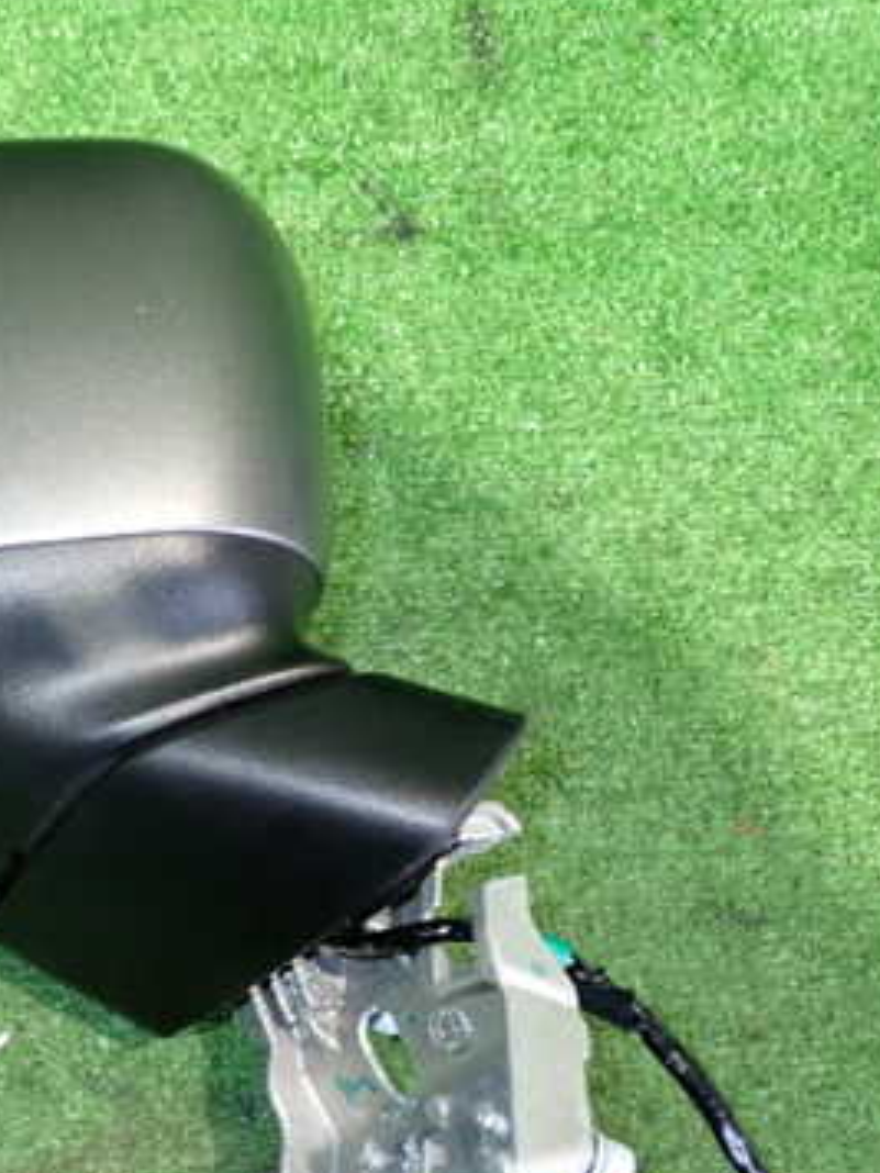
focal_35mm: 54
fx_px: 1830
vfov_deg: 35.4
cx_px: -89
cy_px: 725
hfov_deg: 25.1
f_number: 2.4
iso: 800
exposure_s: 1/20
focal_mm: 5.79
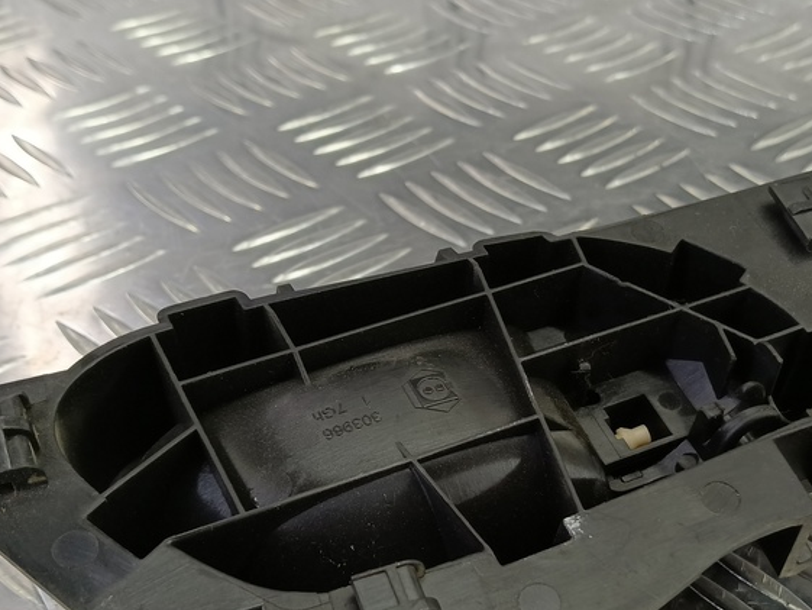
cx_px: 486
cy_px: 485
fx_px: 985
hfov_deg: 44.6
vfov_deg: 33.4
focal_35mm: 42
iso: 158
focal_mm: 4.11
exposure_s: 1/50
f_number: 1.6
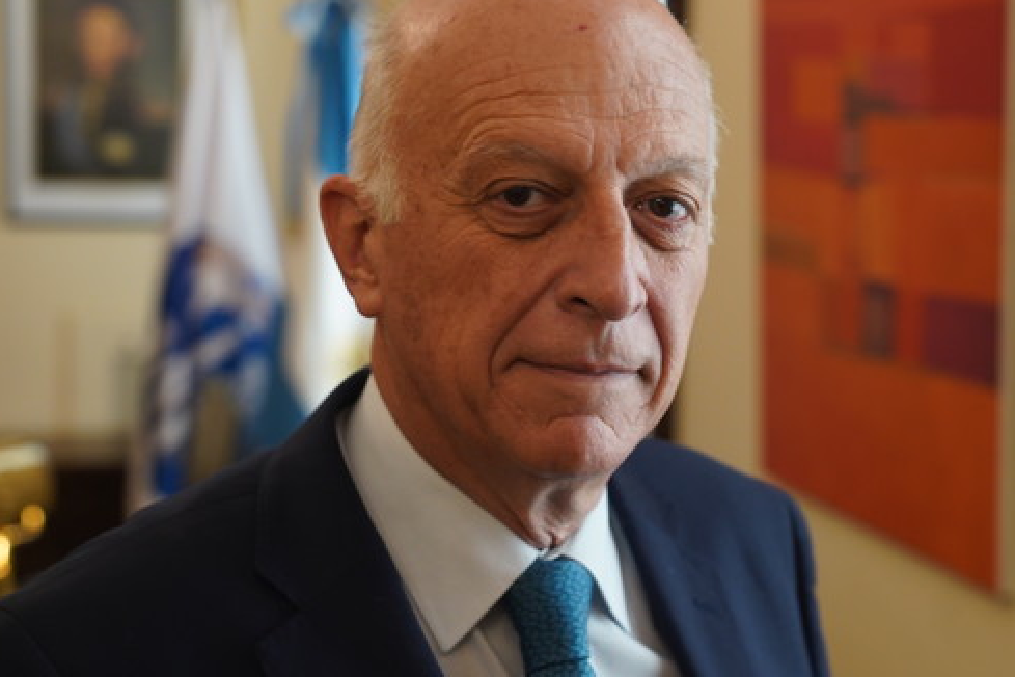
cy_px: 312
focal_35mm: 78
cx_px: 571
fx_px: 2199
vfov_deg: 17.5
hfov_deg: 26.0
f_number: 3.5
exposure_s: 1/160
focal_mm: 53
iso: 1600
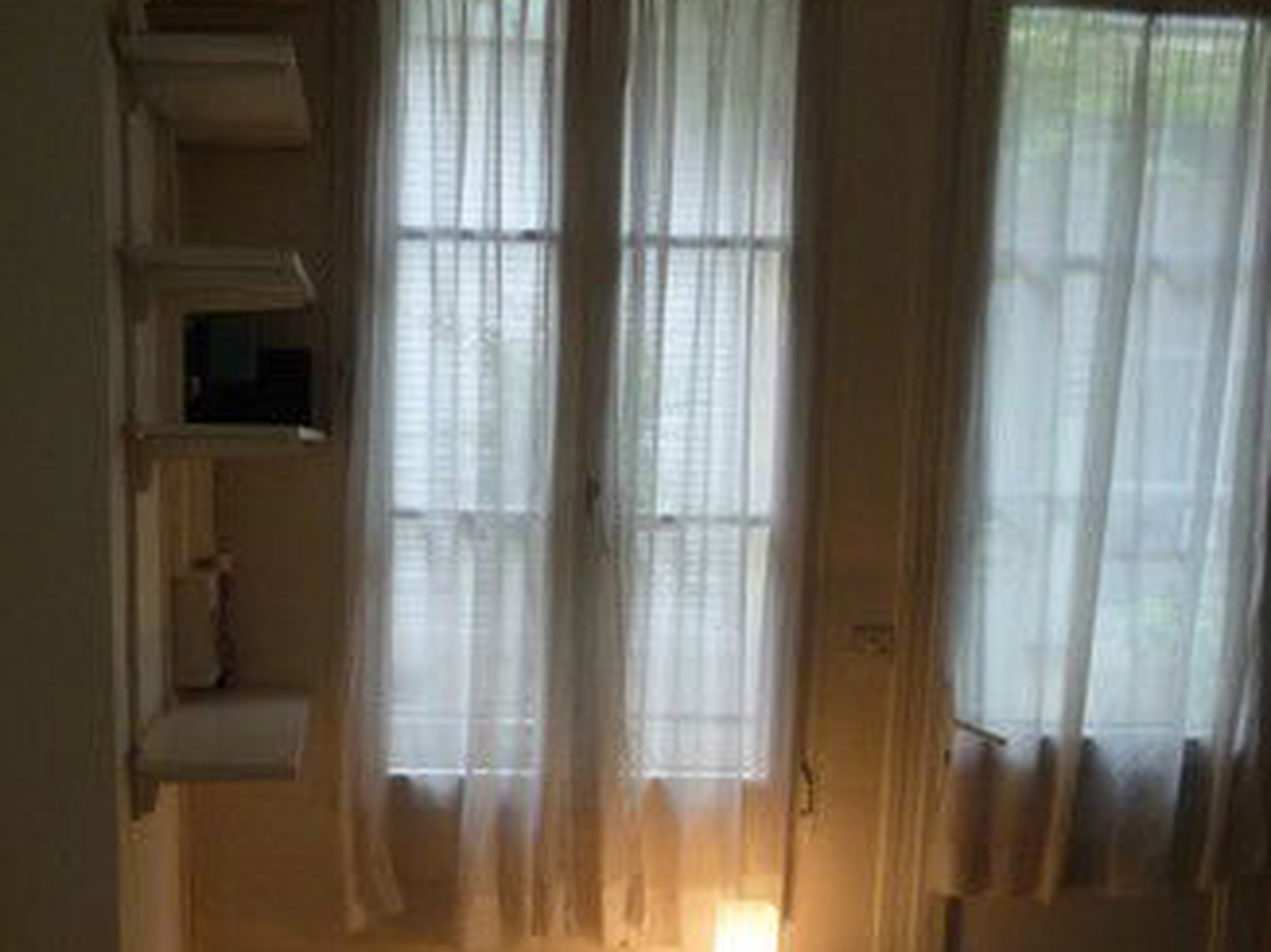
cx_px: 536
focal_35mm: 55
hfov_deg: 34.9
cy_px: 847
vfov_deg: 25.7
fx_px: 2019
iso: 200
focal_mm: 5.2
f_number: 3.3
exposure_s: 1/30
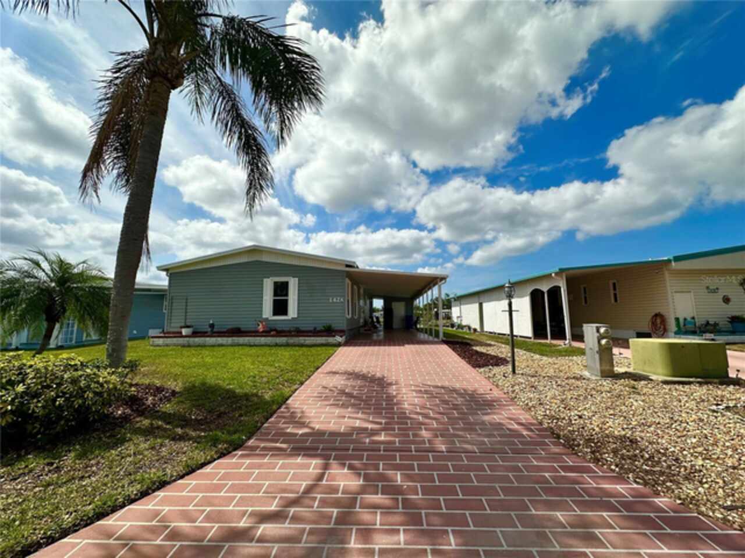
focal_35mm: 14
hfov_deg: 102.1
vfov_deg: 85.7
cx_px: 372
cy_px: 279
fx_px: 301
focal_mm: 2.22
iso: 50
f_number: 2.2
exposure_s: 1/5291
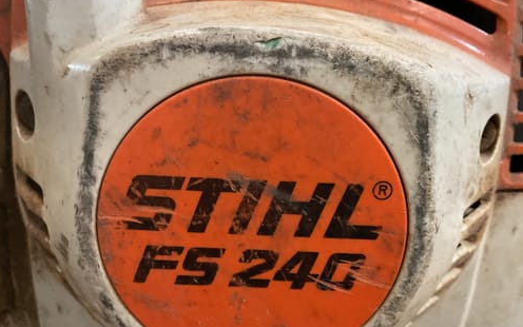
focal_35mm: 31
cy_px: 177
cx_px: 260
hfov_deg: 61.2
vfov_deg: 40.6
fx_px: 442
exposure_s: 1/40
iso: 320
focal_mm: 3
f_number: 1.8
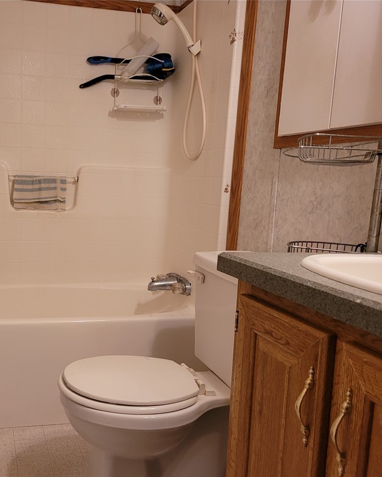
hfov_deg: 41.6
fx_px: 481
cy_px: 239
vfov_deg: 52.8
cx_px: 81
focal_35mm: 34
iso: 250
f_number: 1.8
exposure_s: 1/60
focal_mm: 5.4
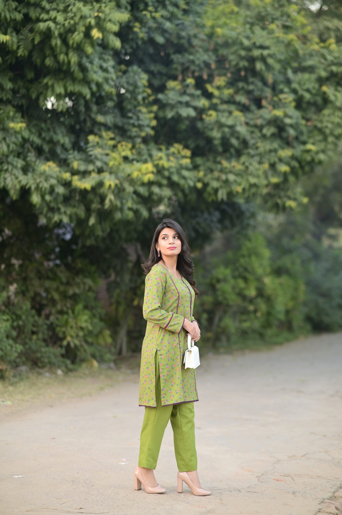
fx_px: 1213
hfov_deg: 16.0
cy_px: 258
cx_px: 171
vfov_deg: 23.9
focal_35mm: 85
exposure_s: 1/400
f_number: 1.8
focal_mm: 85
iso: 400
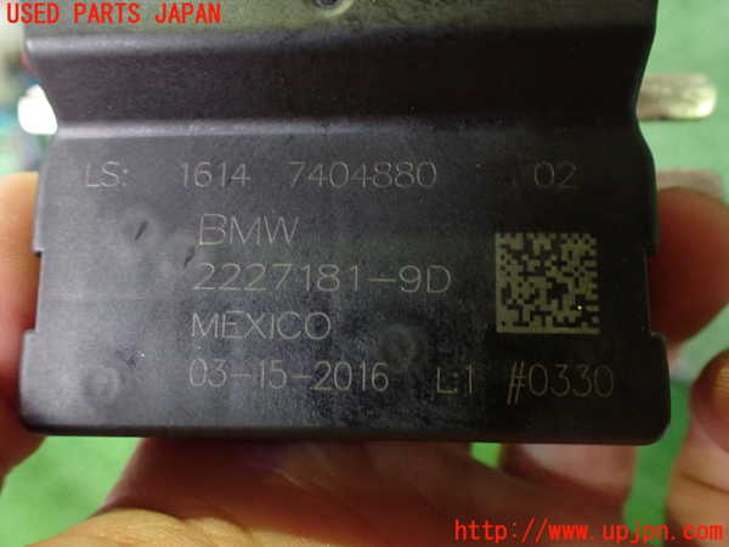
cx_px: 364
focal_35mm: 30
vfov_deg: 46.8
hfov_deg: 60.0
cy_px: 274
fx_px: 632
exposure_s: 1/30
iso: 800
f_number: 2.3
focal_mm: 5.4
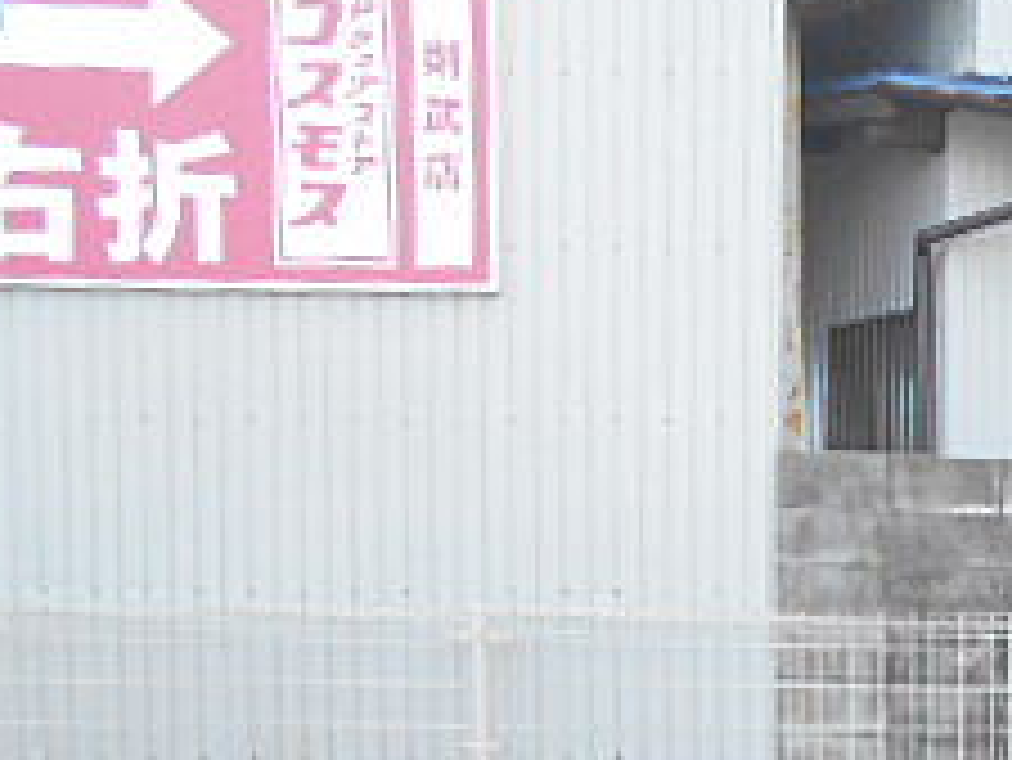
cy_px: 832
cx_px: 1345
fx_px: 2165
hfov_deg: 23.1
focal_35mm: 74
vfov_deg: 19.1
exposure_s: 1/250
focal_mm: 4.6
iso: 125
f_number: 3.2
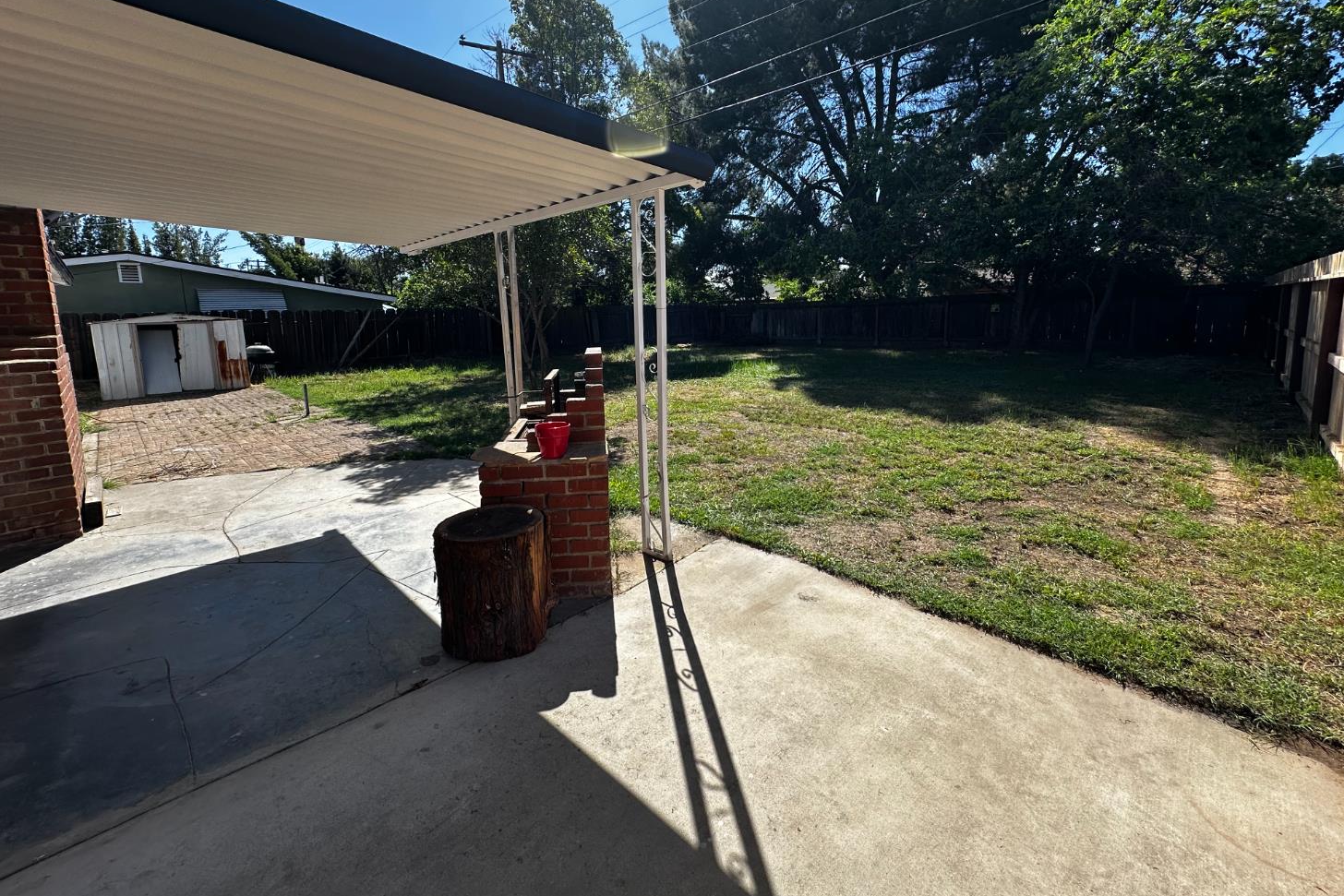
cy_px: 381
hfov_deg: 100.4
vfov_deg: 76.8
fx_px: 560
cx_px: 663
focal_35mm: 15
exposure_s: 1/1092
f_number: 2.2
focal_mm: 2.22
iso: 40
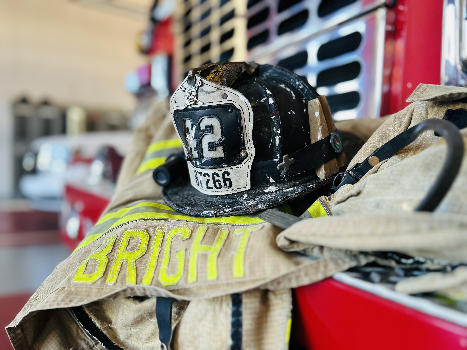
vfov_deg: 53.1
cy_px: 175
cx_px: 234
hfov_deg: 67.3
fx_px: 351
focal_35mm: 26
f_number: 1.5
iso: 64
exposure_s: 1/60
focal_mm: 5.7
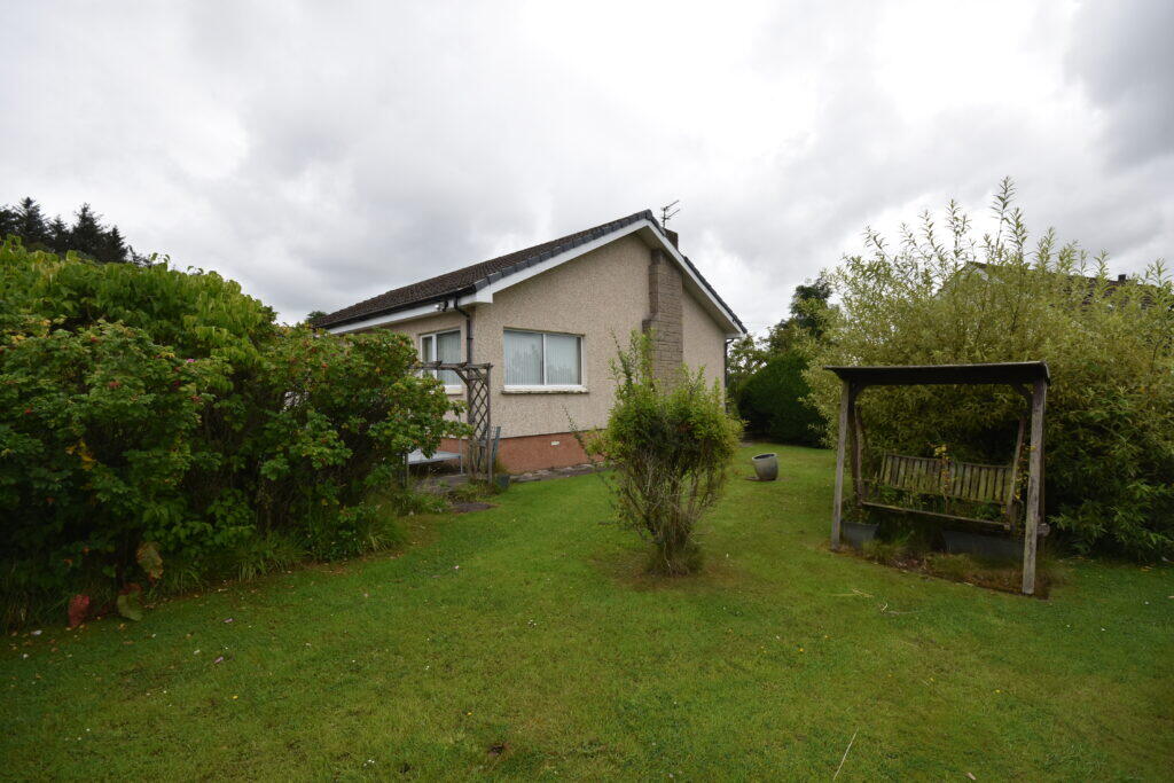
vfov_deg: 77.3
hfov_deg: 100.4
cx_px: 587
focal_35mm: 15
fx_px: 489
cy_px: 392
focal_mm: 10
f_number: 8
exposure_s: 1/250
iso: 200
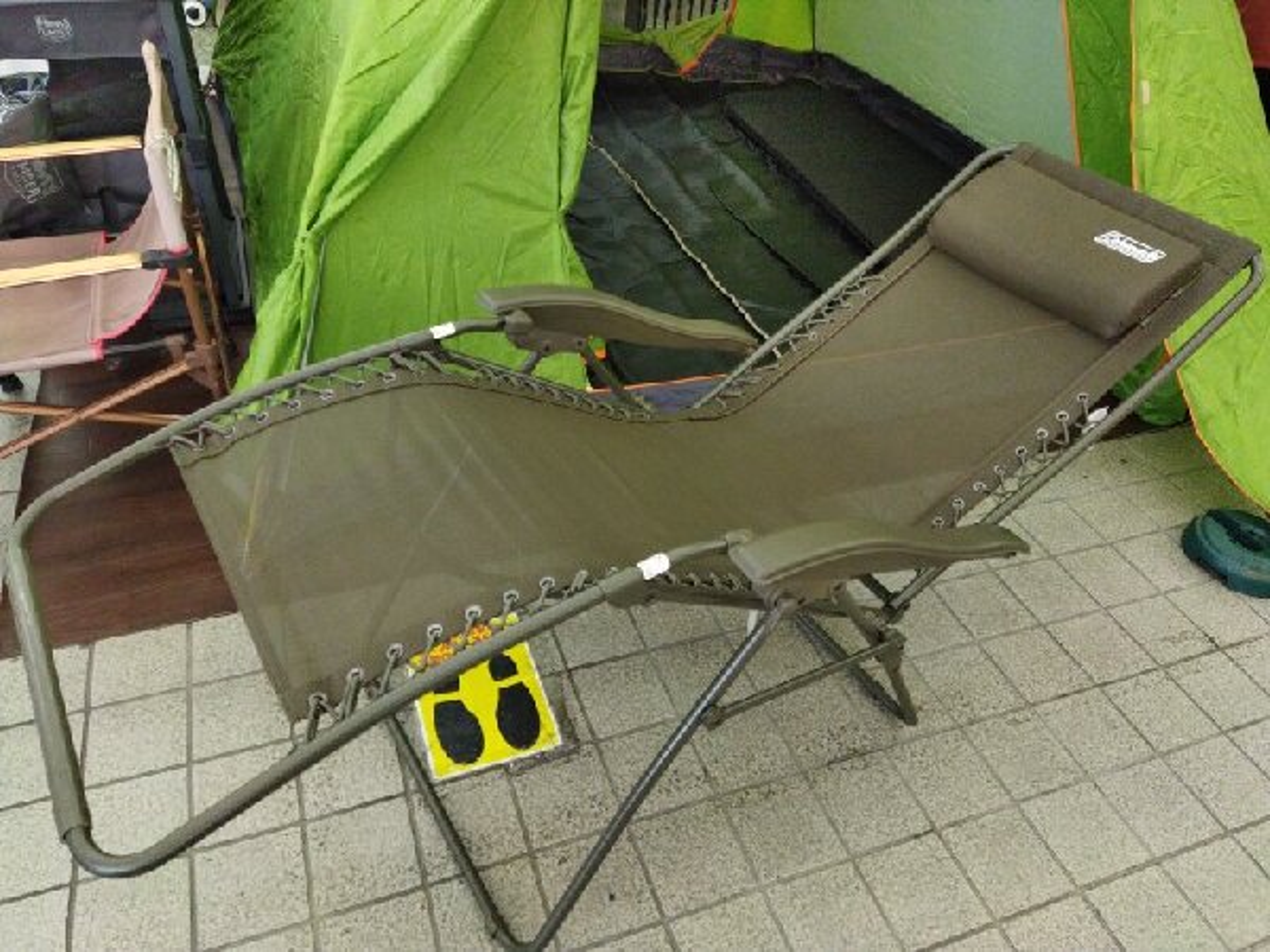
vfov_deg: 51.4
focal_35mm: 27
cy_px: 476
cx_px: 635
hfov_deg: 65.3
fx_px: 991
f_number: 1.79
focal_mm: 4.71
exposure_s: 1/400
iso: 619
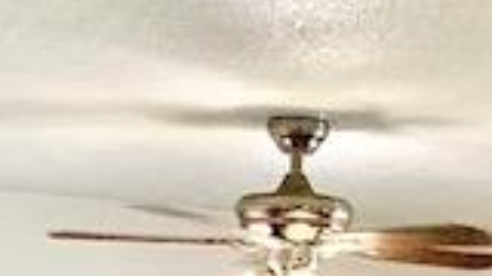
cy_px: 564
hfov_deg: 18.9
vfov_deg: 9.9
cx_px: 341
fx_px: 1474
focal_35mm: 113
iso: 100
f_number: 1.8
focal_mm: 4.25
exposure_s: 1/60
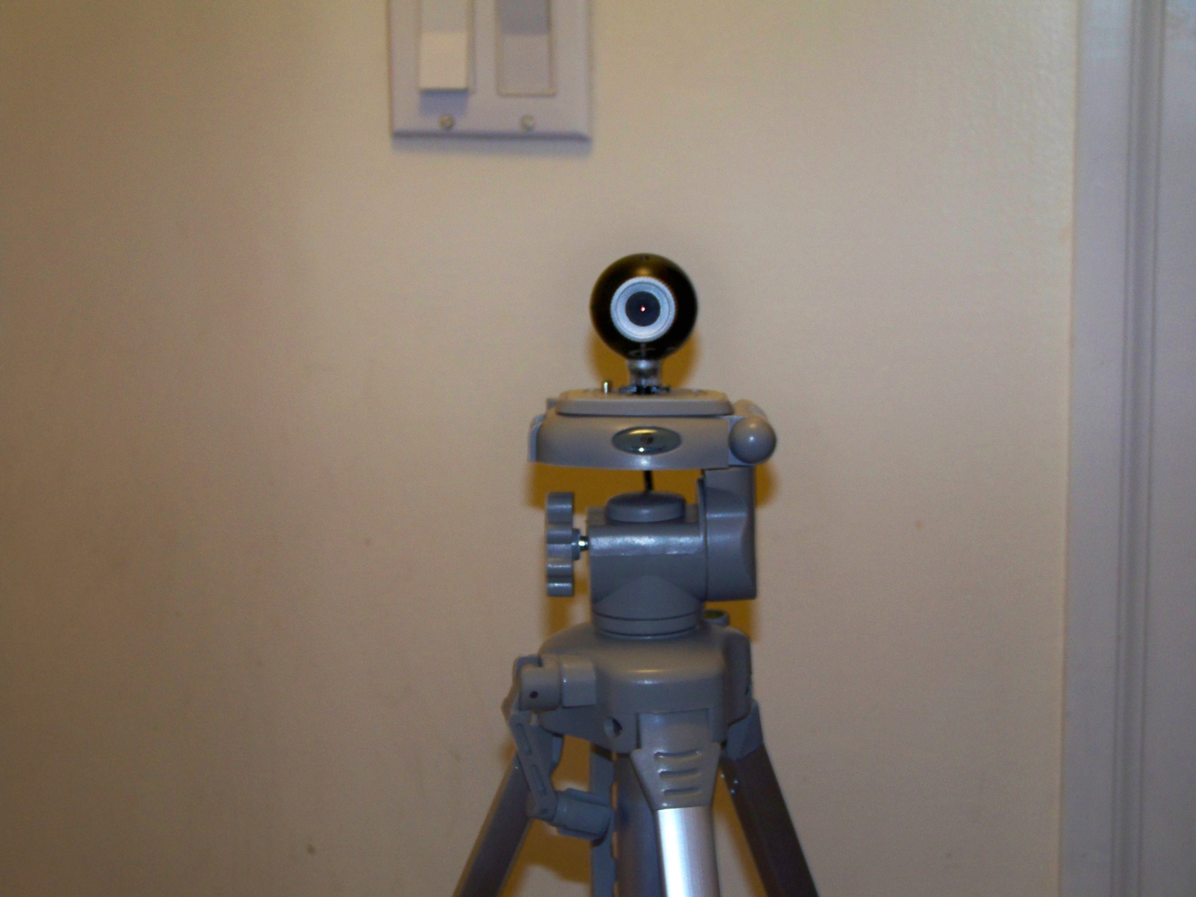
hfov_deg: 26.3
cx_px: 598
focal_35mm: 74
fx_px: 2557
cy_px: 448
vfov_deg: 19.9
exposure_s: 1/30
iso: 200
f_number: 3.2
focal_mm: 14.6
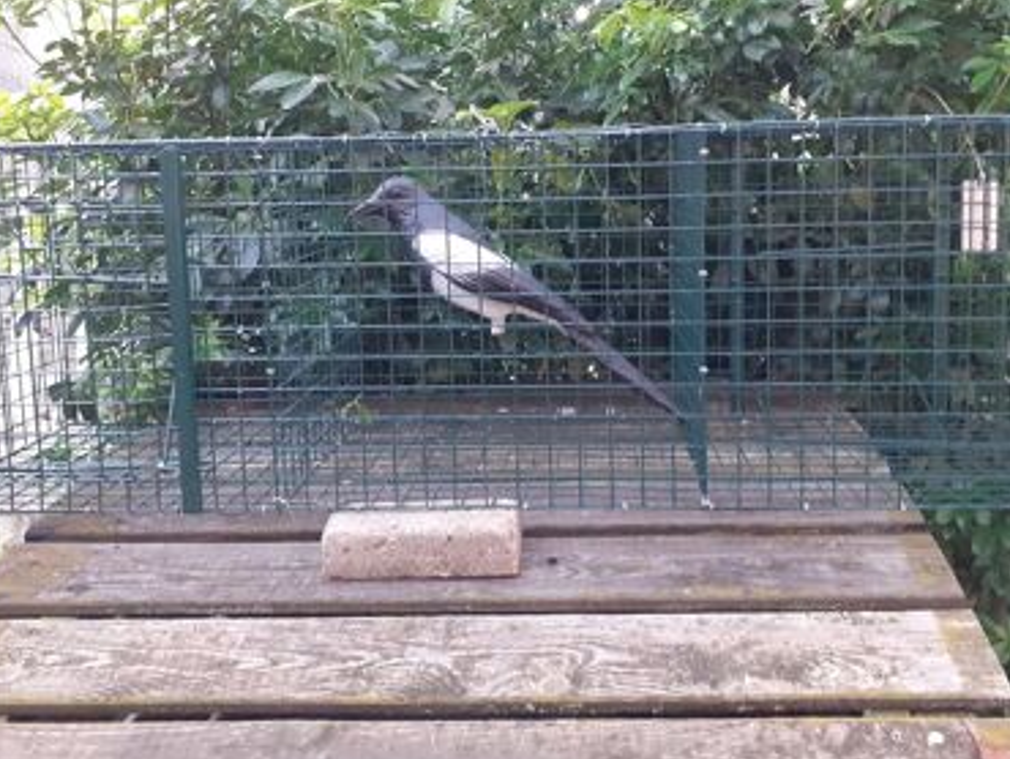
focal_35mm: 35
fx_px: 1022
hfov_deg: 52.6
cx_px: 535
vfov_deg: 40.6
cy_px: 303
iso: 200
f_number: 1.9
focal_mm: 3.6
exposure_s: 1/50
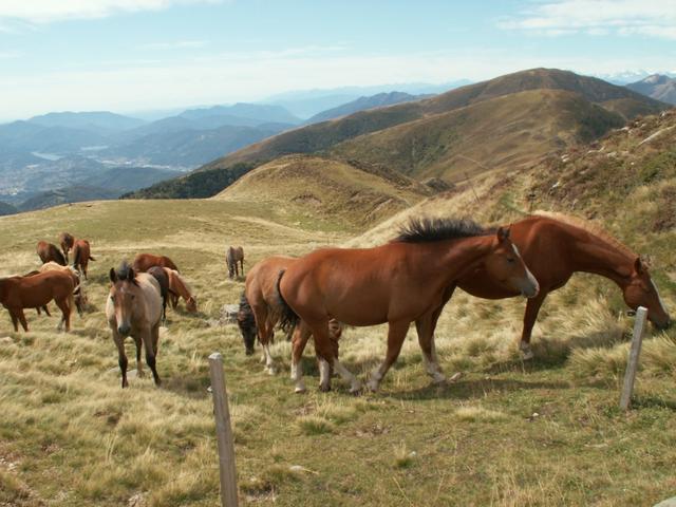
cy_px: 254
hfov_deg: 52.6
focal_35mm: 35
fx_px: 683
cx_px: 338
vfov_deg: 40.7
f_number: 6.3
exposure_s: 1/200
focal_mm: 5.86
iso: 50
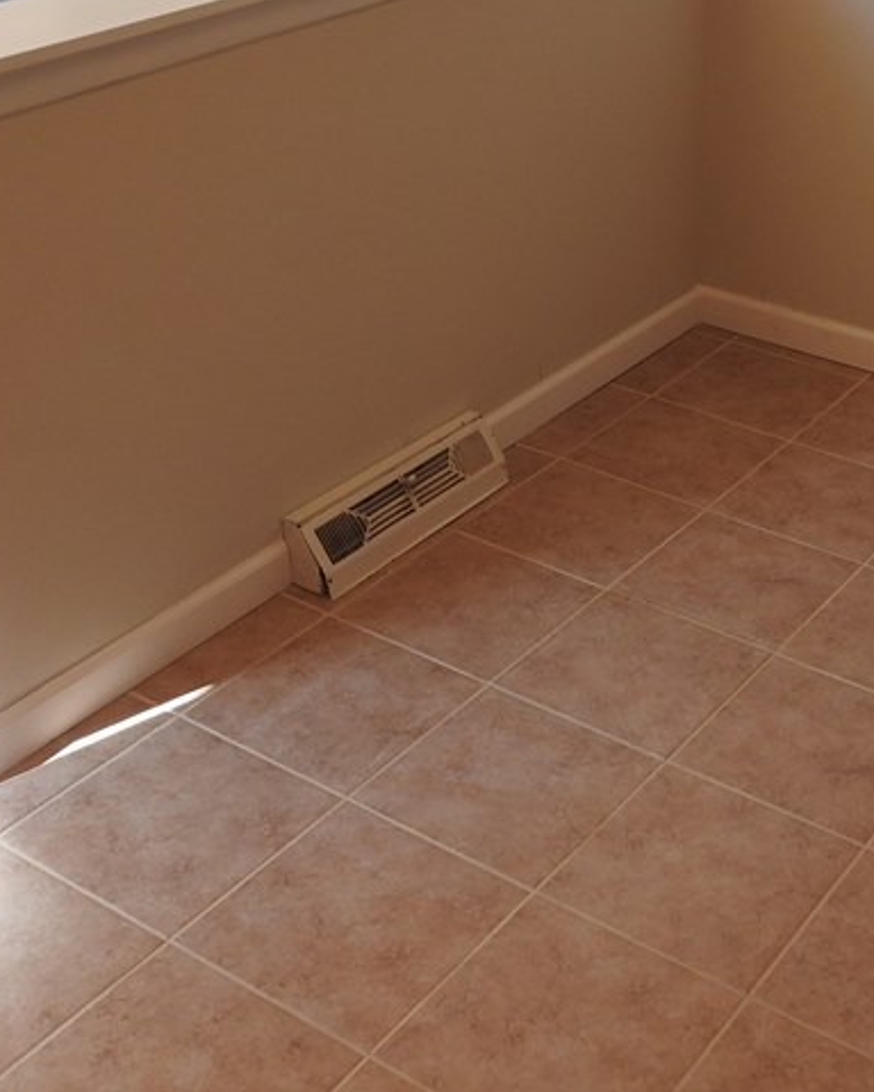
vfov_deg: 37.3
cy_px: 510
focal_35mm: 50
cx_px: 701
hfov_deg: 29.5
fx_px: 1617
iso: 100
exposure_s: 1/60
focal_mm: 4.3
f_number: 3.3
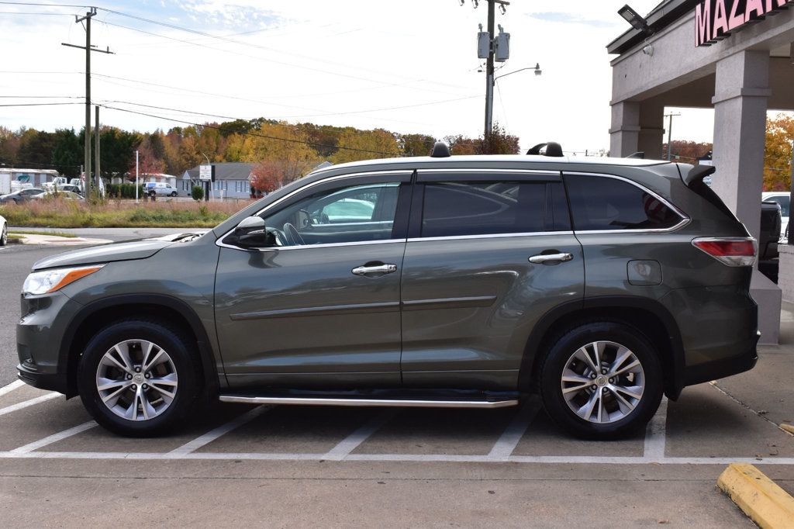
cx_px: 397
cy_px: 264
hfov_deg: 46.4
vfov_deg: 31.9
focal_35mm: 42
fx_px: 926
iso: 400
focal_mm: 28
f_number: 11
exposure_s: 1/400
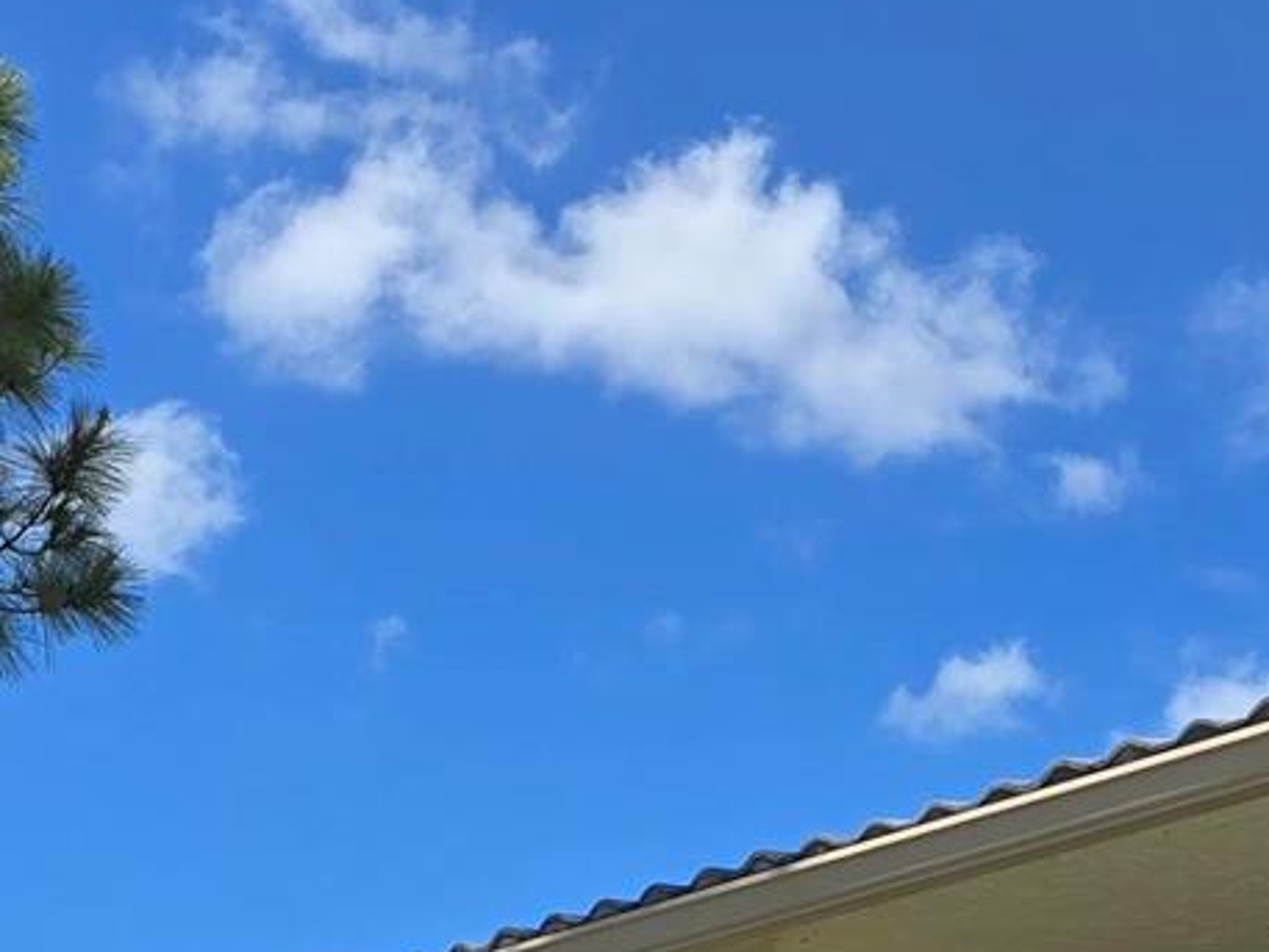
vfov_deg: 13.7
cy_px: 1341
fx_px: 3777
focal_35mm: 103
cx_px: 711
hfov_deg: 19.1
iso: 12
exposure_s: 1/812
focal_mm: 6.3
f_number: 1.7
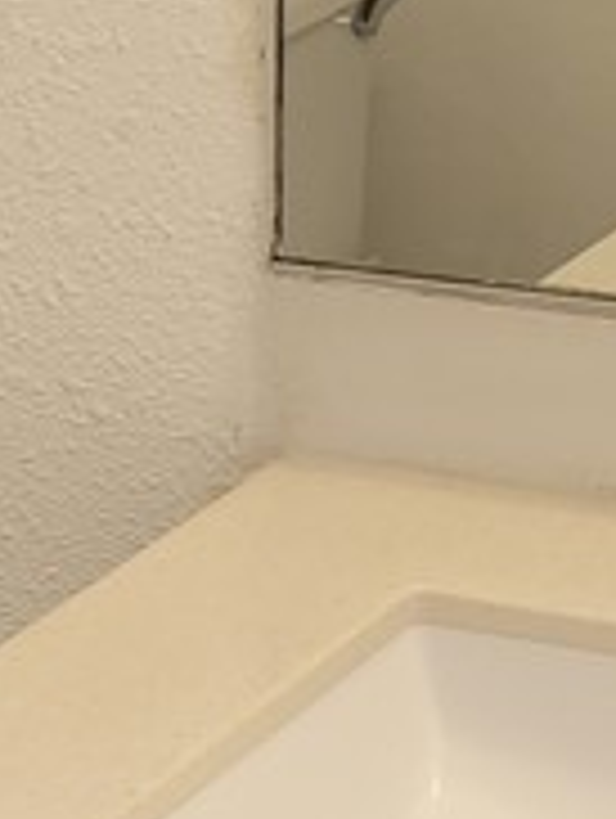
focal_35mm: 146
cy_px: 1066
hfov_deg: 9.9
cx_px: -297
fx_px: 3456
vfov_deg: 13.0
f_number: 1.8
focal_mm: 5.4
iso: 40
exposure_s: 1/120
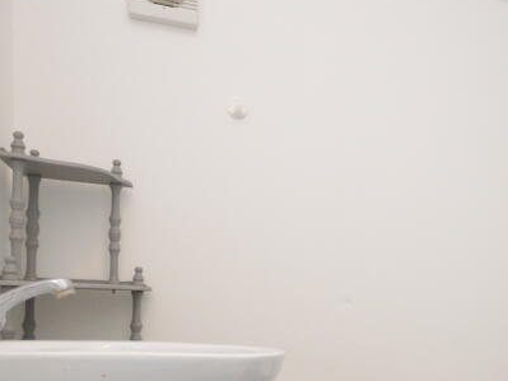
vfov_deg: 37.5
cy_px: 295
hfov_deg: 45.9
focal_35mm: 37
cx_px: 447
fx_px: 543
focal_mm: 10
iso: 2000
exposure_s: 1/60
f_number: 4
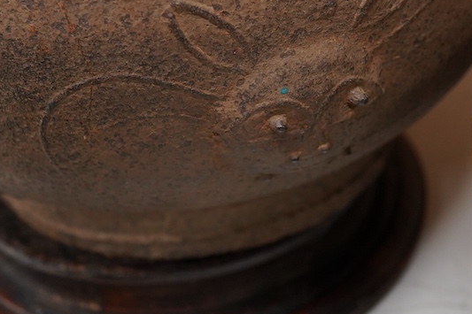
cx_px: 242
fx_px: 996
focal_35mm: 76
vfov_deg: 17.9
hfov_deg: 26.7
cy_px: 104
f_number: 8
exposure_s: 1/125
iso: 1250
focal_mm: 30
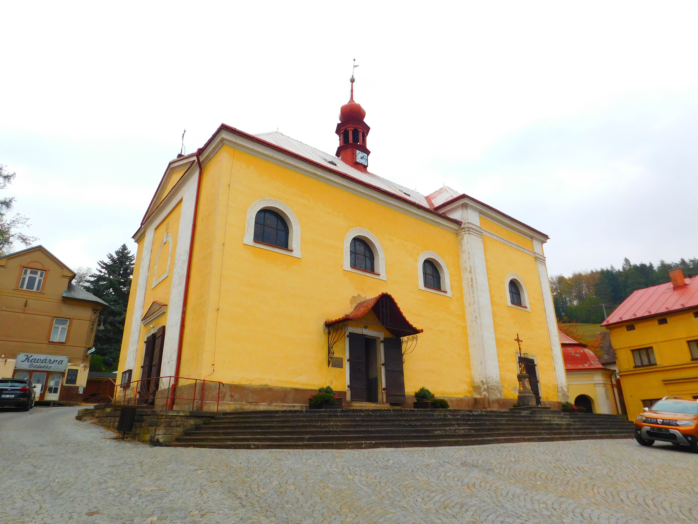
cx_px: 349
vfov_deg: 58.9
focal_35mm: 23
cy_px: 262
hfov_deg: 73.9
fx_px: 464
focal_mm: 4
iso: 125
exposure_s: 1/640
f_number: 3
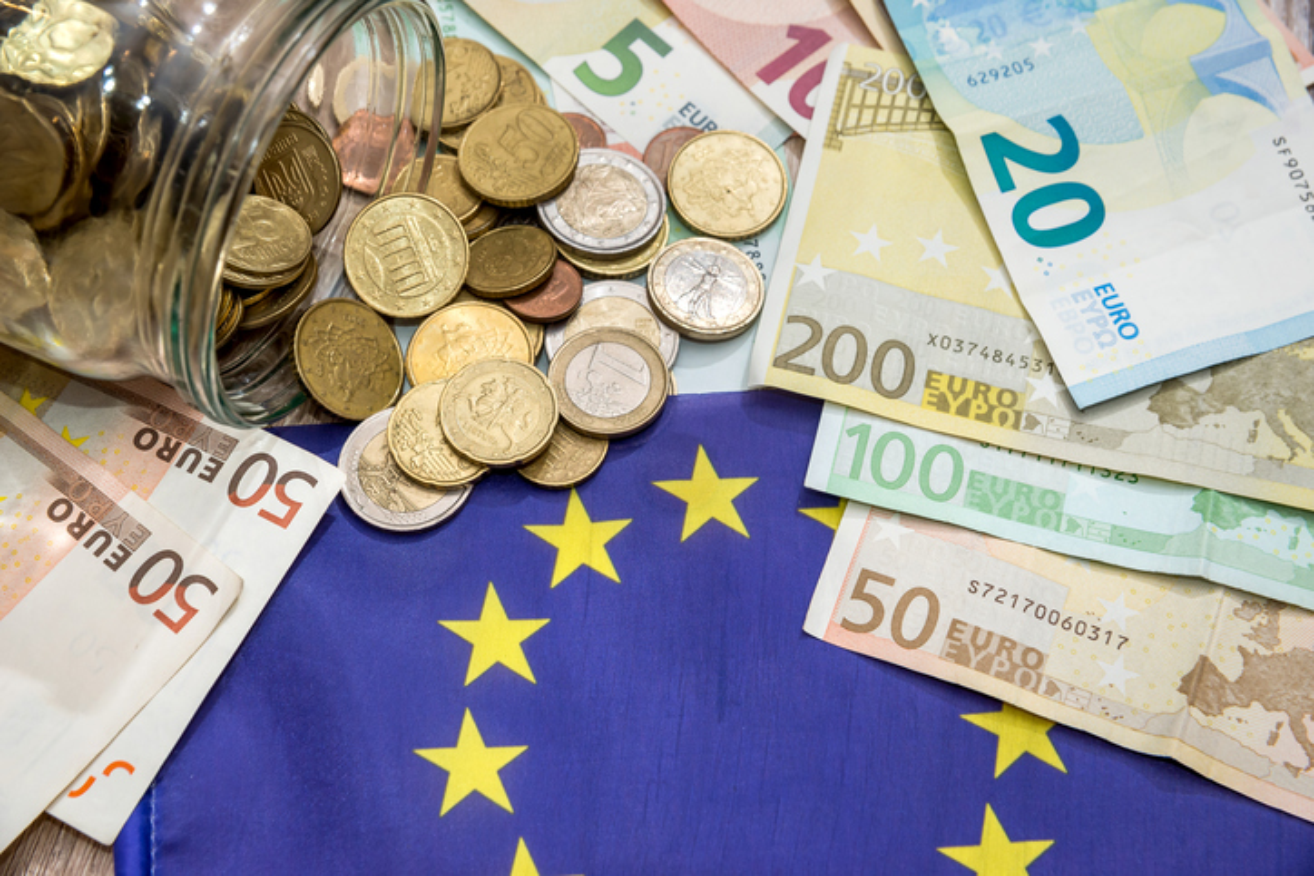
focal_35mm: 70
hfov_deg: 28.8
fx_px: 2555
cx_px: 657
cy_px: 438
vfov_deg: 19.5
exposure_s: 1/125
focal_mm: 70
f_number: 10
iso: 500
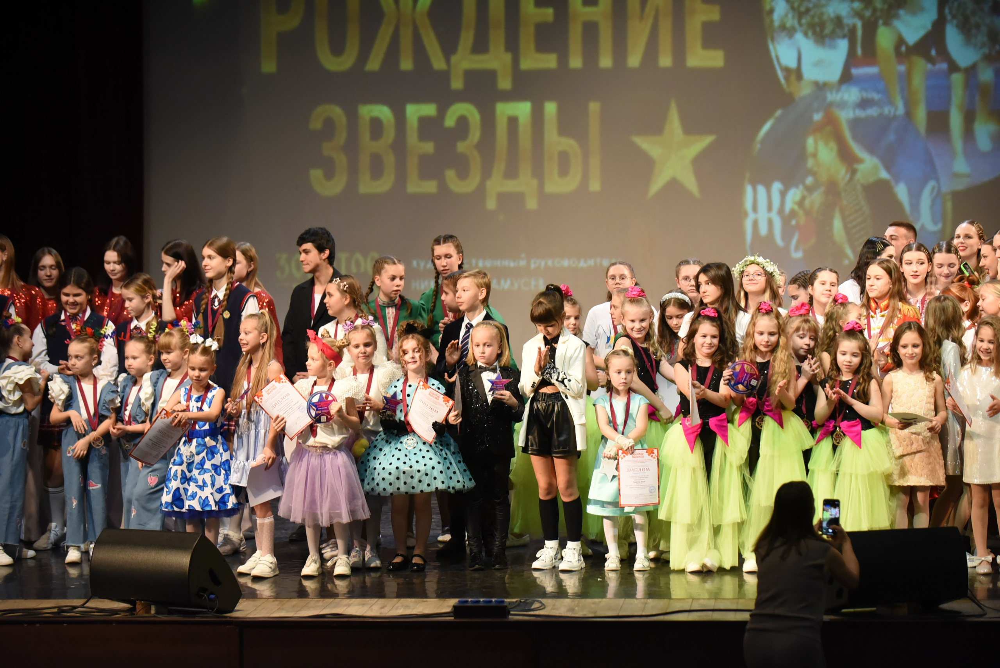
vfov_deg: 11.8
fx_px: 3223
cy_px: 334
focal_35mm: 116
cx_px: 500
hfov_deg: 17.6
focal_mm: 116
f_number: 2.8
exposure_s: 1/500
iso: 4000
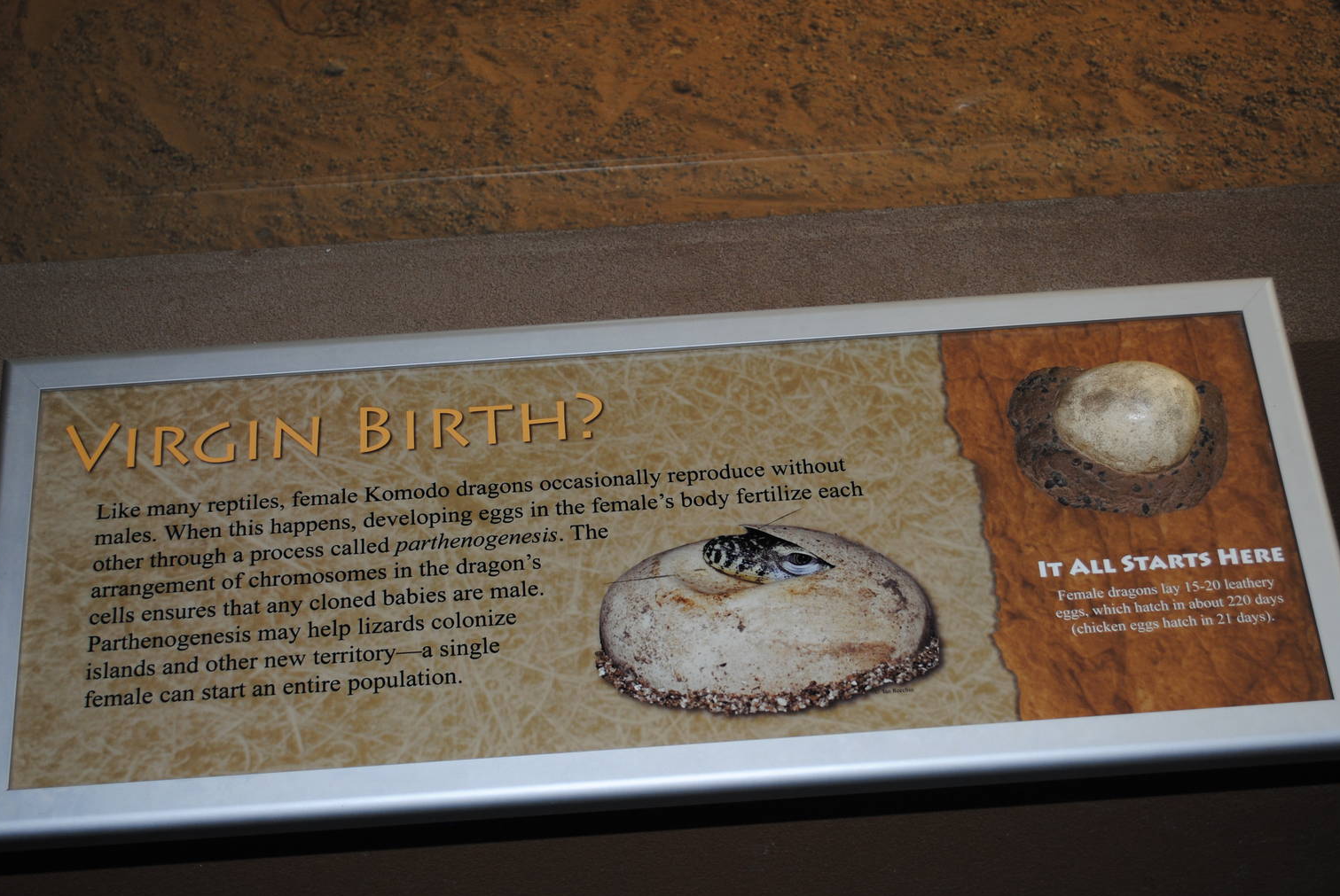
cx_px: 641
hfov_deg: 36.8
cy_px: 460
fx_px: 2012
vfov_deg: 25.1
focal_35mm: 54
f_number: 5
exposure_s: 1/60
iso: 200
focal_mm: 34
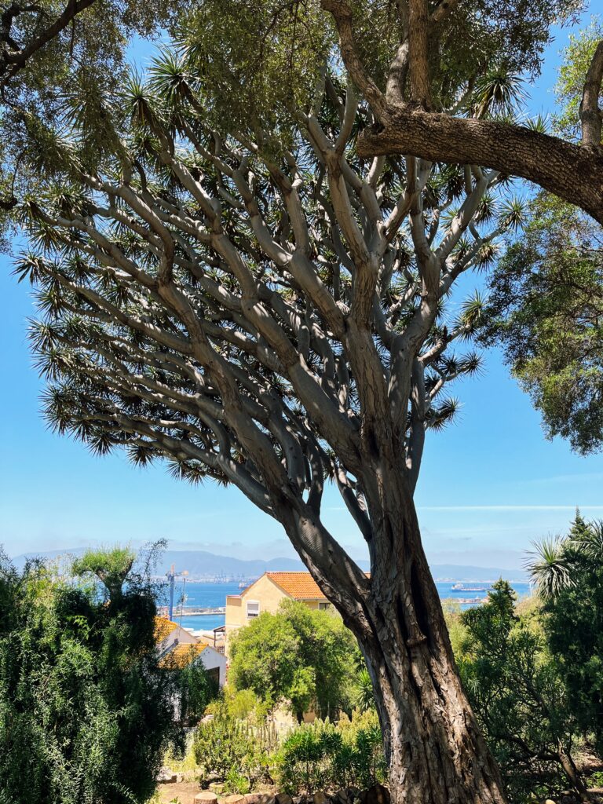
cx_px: 302
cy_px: 402
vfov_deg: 67.3
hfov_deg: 53.1
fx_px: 604
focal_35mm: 26
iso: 50
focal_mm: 5.1
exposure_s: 1/1558
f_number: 1.6
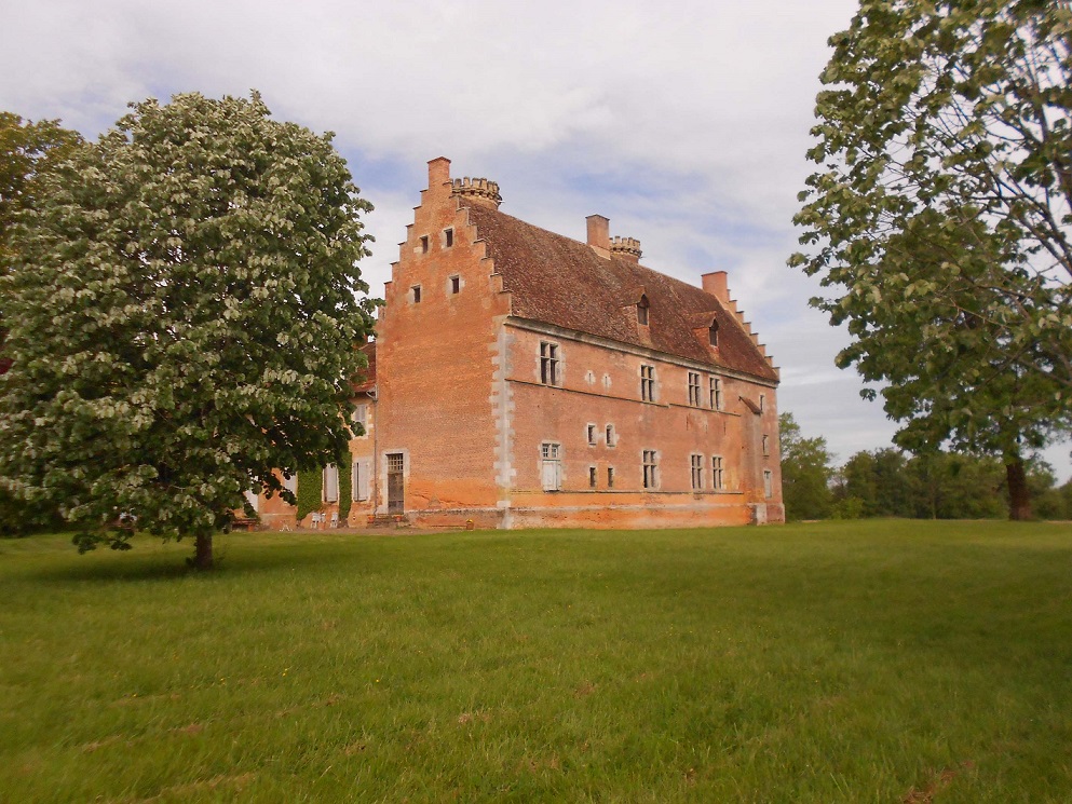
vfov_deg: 48.2
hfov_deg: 61.7
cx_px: 536
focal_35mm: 29
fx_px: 898
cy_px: 402
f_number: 8.5
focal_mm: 5.3
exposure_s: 1/400
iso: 200
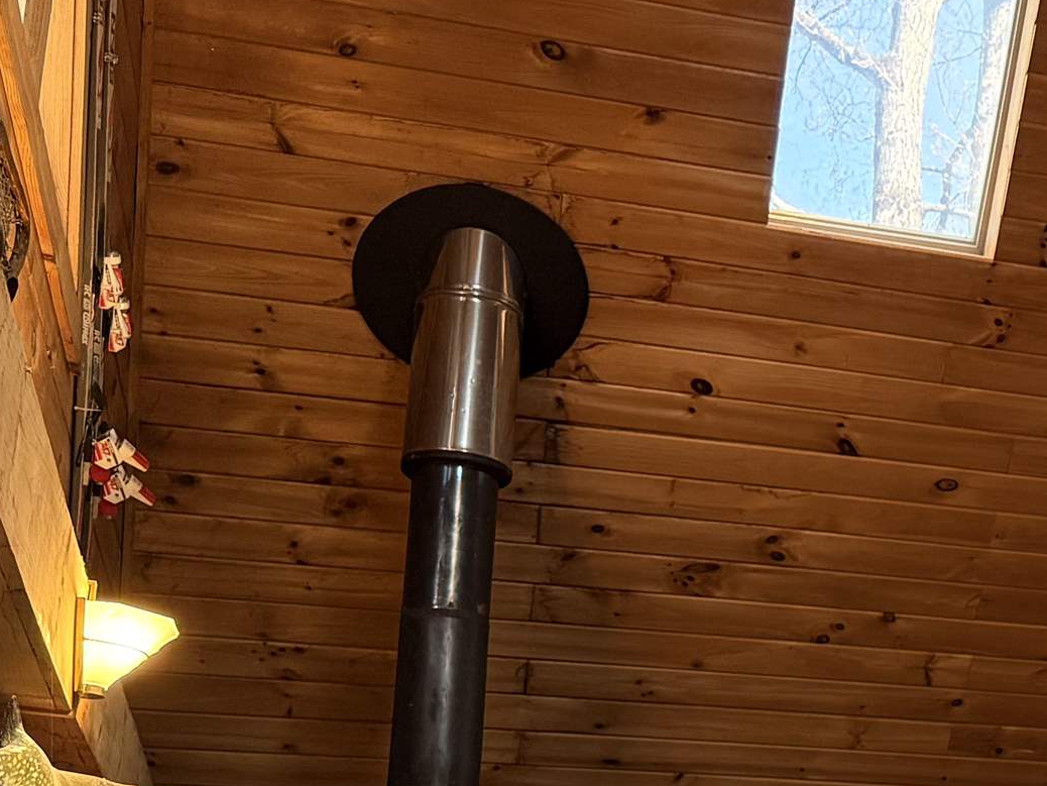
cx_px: 1334
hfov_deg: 24.2
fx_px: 2148
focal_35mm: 71
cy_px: 731
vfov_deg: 20.3
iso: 320
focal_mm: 6.76
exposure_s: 1/120
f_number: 1.78
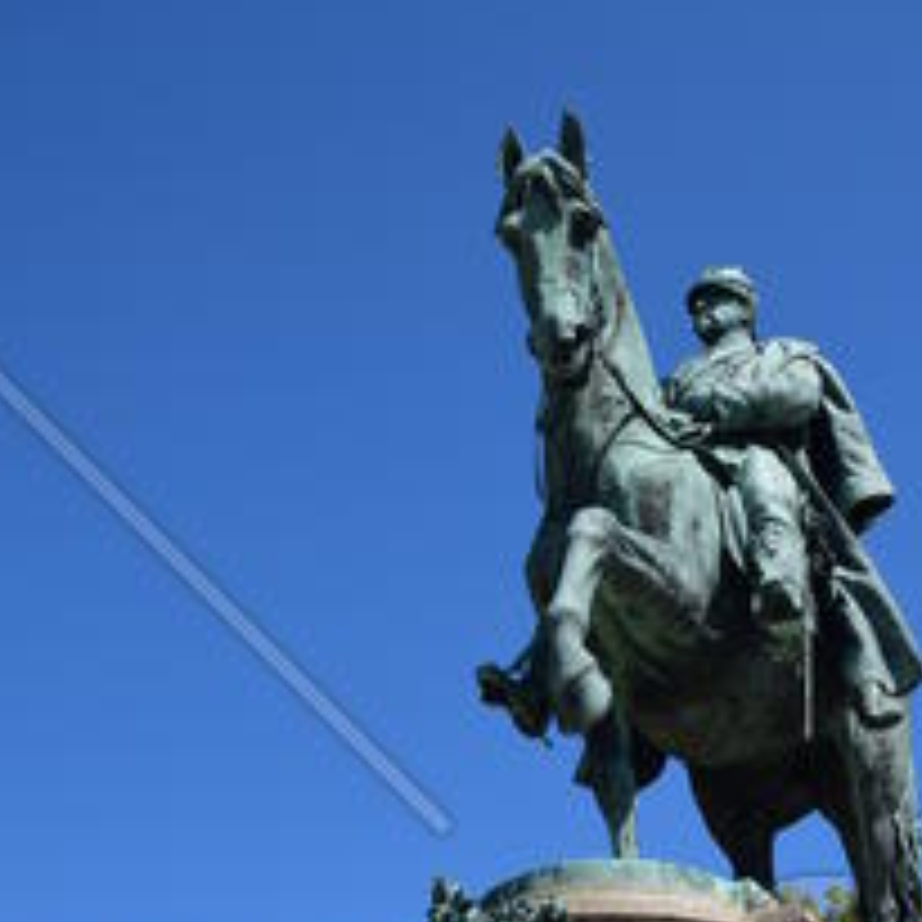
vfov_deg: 22.4
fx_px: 2170
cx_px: 681
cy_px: 1066
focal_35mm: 72
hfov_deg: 23.8
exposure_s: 1/125
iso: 100
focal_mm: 20
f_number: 11
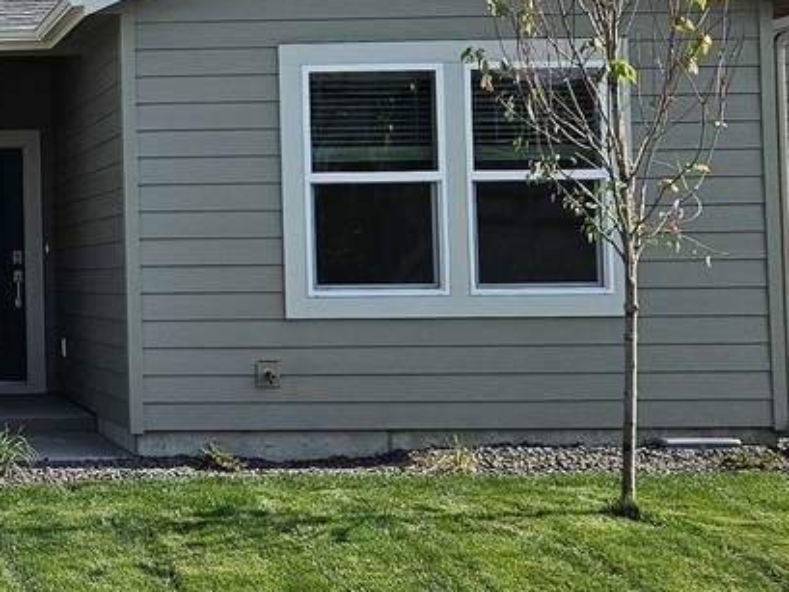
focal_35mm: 72
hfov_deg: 23.9
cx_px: -228
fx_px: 1642
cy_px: 202
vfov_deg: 20.4
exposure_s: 1/2259
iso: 25
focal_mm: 5.4
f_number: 1.8
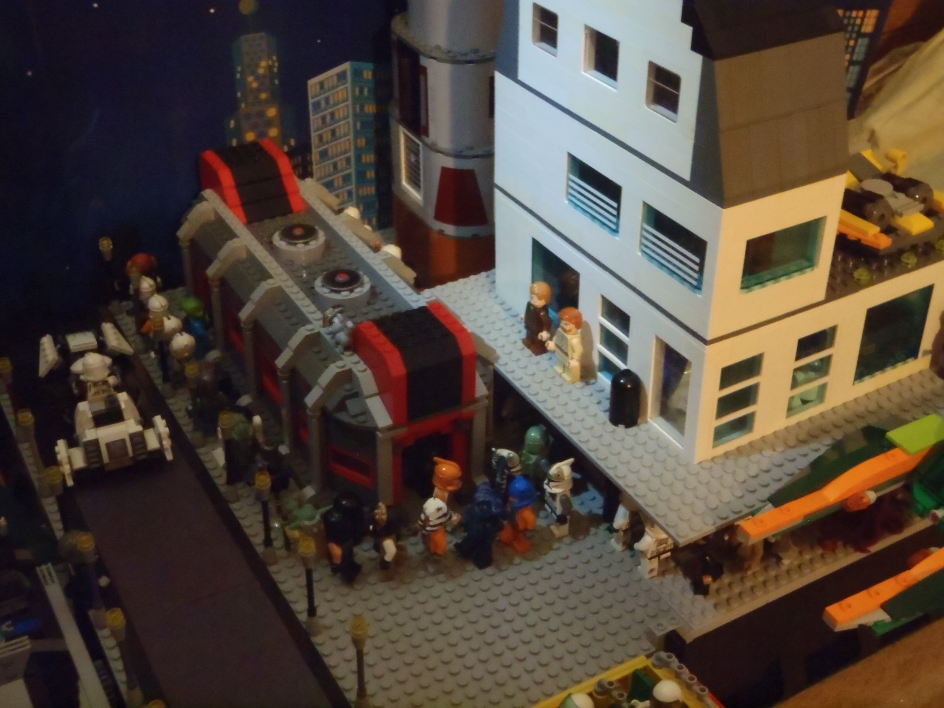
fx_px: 1145
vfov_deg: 34.3
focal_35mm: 42
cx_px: 472
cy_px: 354
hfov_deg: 44.8
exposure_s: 1/8
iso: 800
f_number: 4.3
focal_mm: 7.57
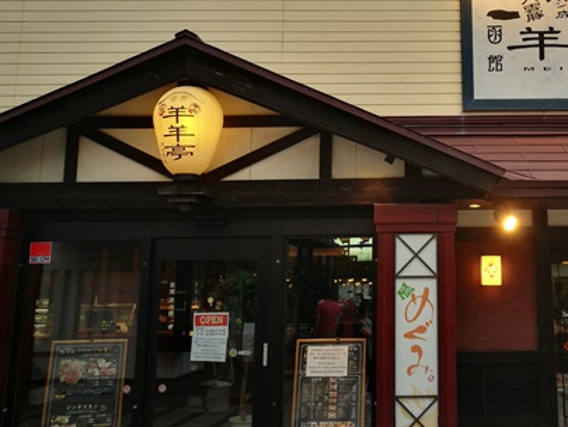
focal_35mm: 48
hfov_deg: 38.5
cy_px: 115
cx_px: 432
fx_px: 788
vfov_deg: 29.9
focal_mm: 4.5
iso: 64
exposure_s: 1/50
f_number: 2.2
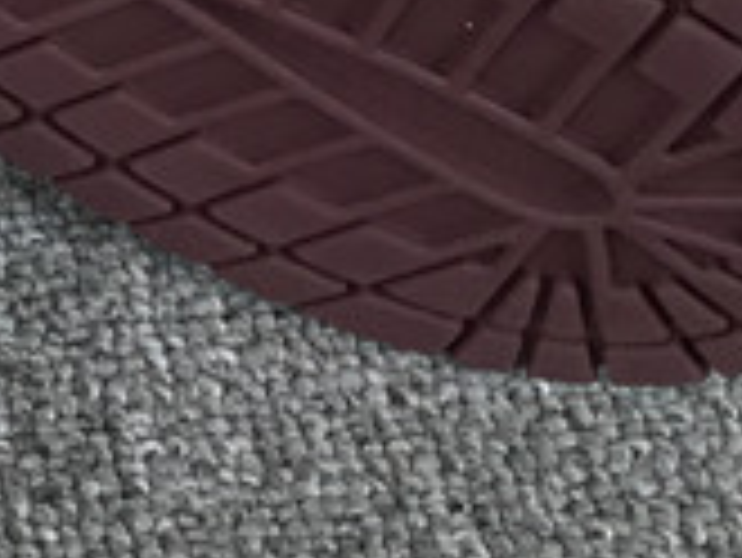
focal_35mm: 169
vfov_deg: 8.4
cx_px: -616
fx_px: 3625
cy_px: -551
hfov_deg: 10.9
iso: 25
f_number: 2.4
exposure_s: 1/100
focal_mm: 3.3
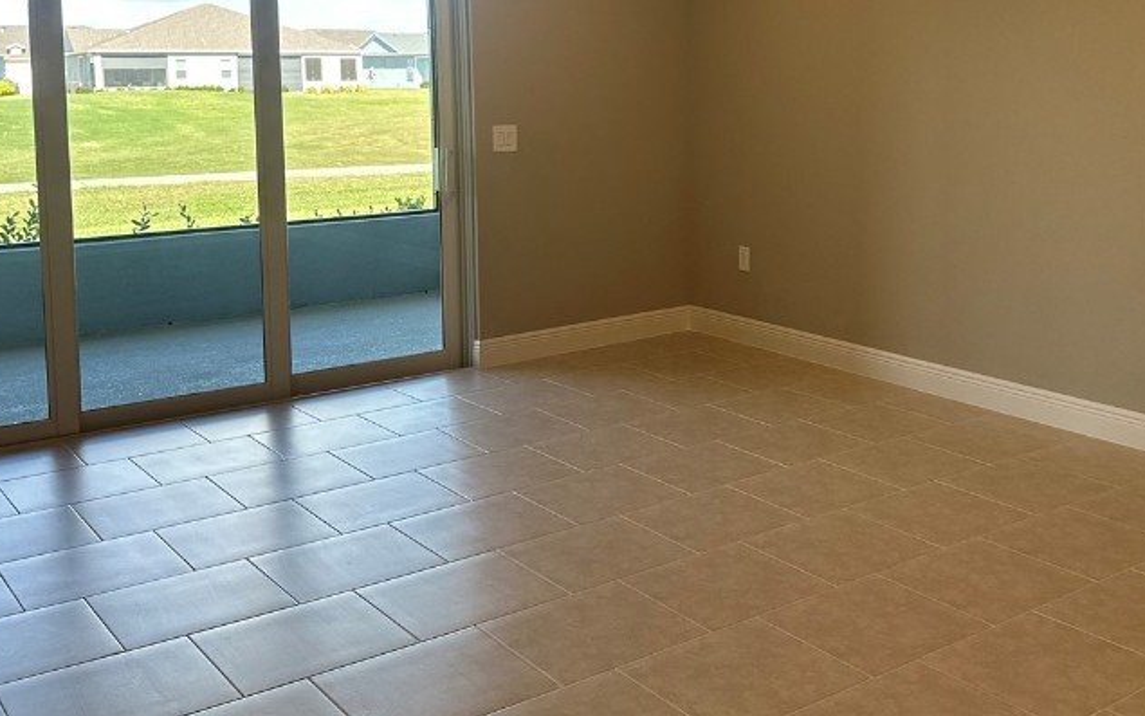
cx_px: 752
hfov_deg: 47.5
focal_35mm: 41
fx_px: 1280
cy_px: 170
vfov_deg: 30.7
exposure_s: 1/176
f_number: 1.78
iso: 80
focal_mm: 6.86
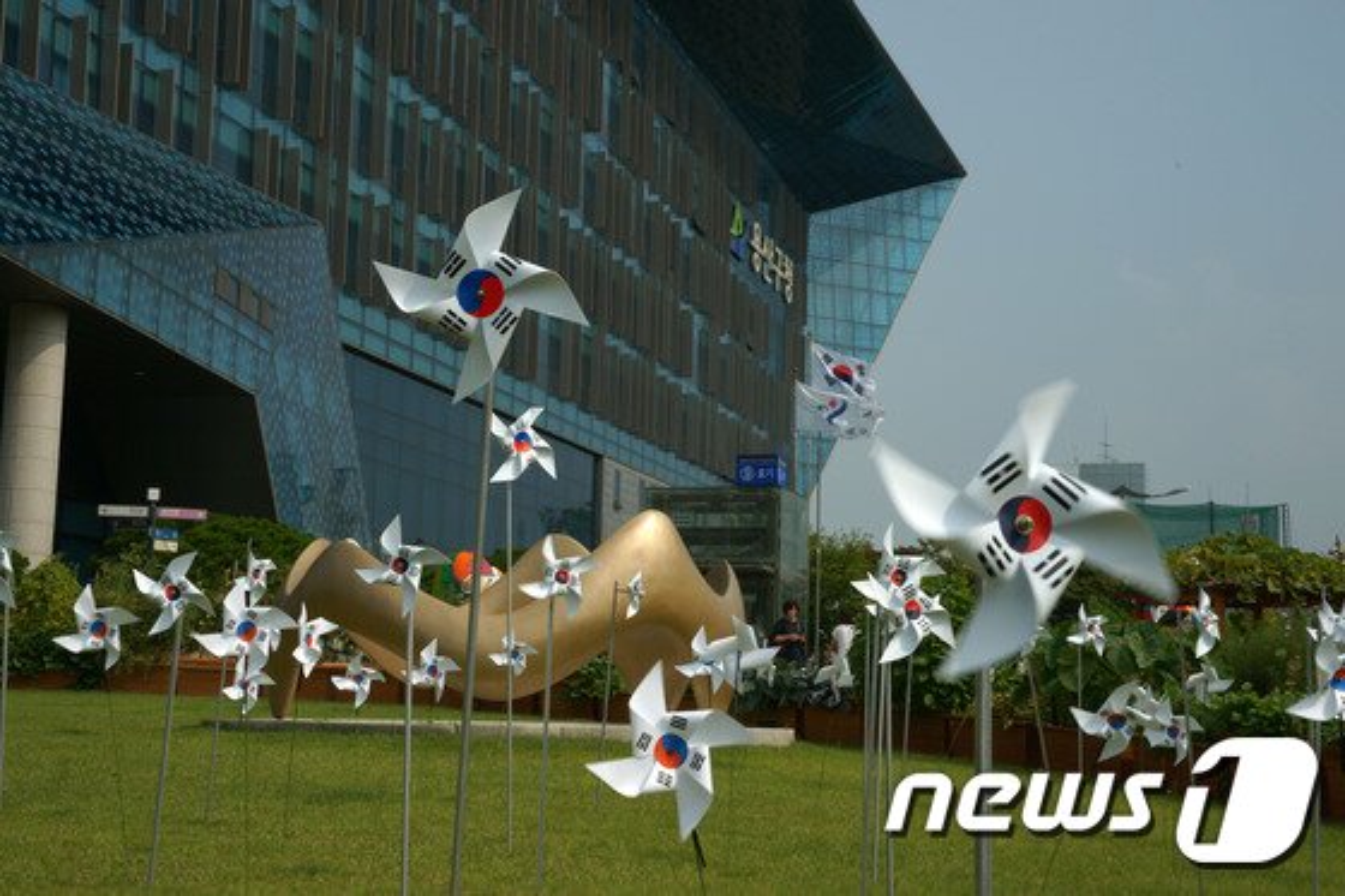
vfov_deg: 27.0
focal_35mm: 50
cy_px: 448
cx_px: 672
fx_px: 1867
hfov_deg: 39.6
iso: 100
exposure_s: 1/80
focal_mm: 50
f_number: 22
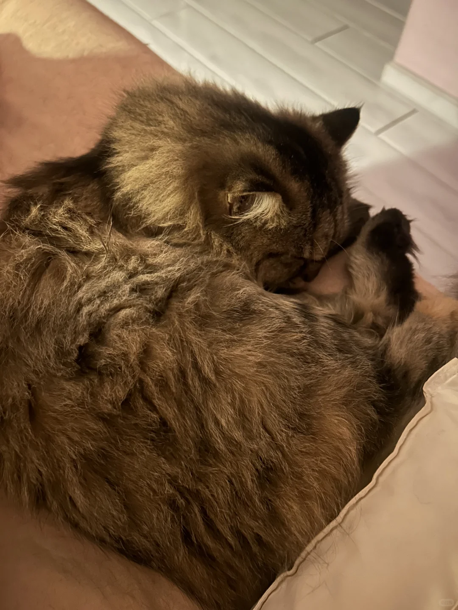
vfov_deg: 67.3
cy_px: 305
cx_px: 229
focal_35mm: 26
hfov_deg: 53.1
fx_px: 459
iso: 1600
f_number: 1.5
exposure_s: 1/9
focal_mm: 5.7
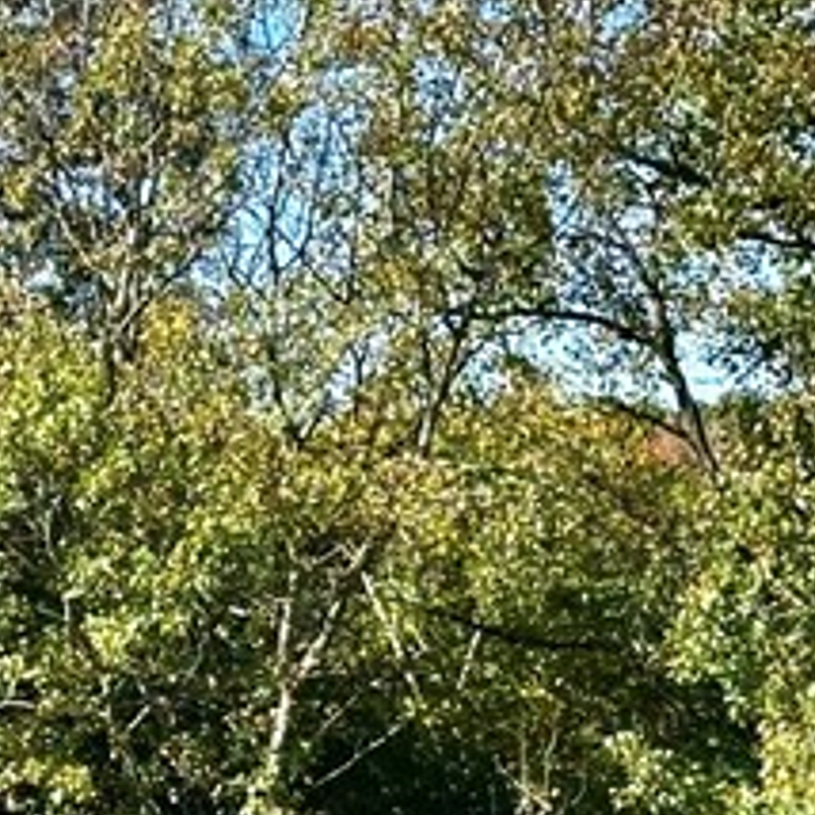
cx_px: 236
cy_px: 910
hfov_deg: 8.6
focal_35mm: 203
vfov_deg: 8.5
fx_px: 5407
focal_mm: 6.86
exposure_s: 1/1475
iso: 64
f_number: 1.78
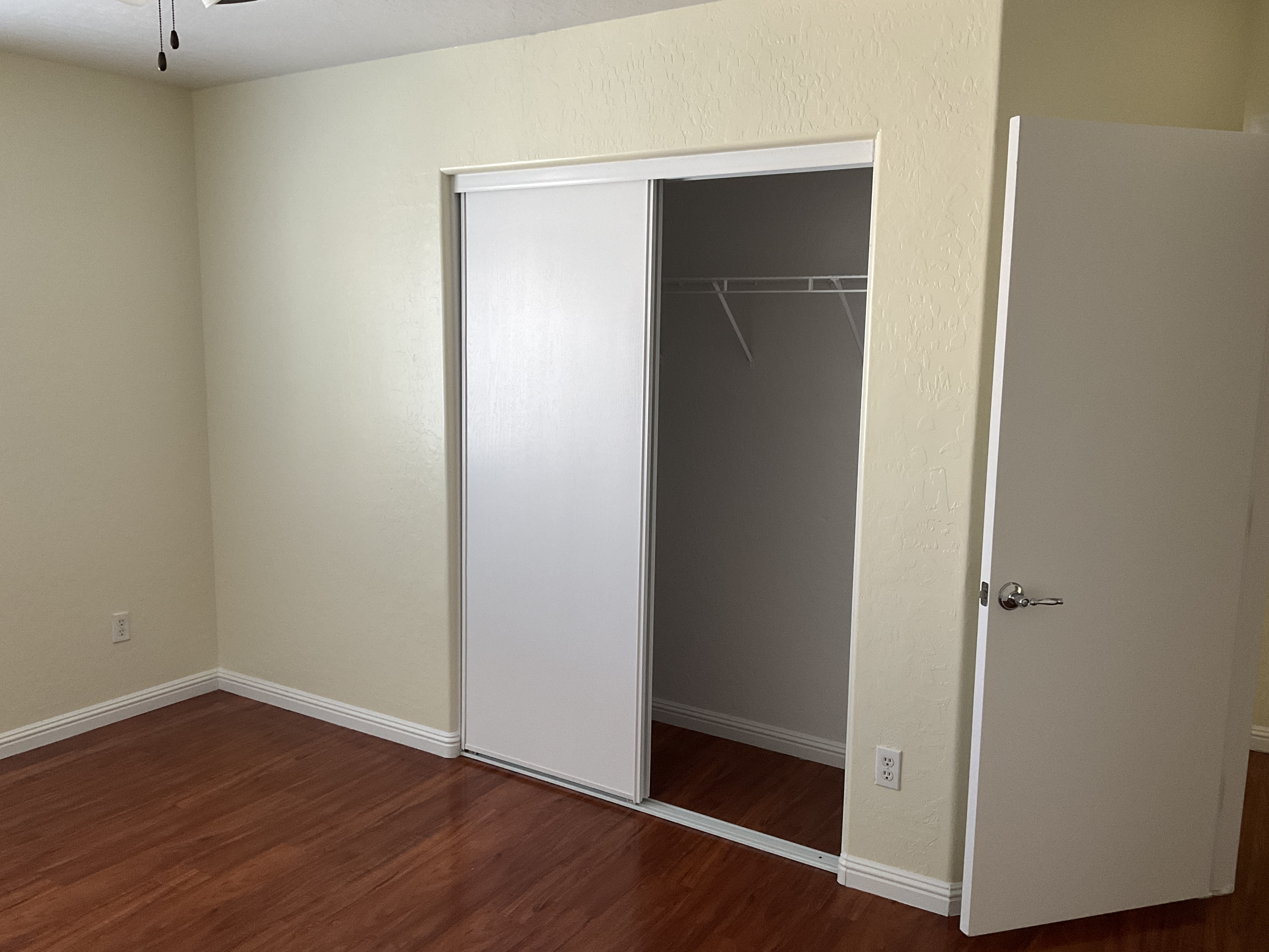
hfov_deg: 61.7
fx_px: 1063
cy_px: 476
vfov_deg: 48.2
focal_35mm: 29
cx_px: 634
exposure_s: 1/60
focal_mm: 3
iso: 125
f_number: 1.8
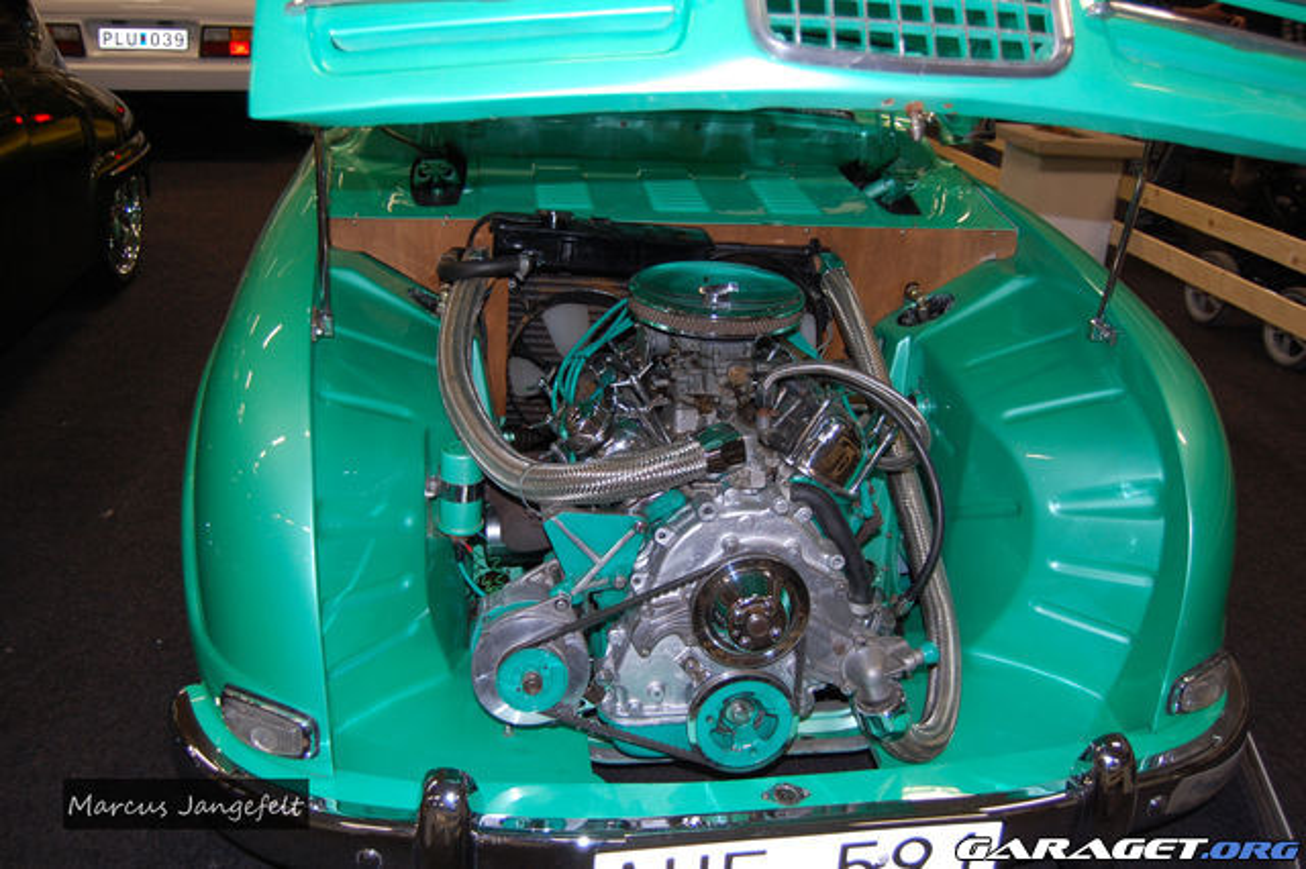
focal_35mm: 30
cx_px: 653
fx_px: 1088
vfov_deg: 43.6
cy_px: 434
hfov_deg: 62.0
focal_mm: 20
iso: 400
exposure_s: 1/60
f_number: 3.8
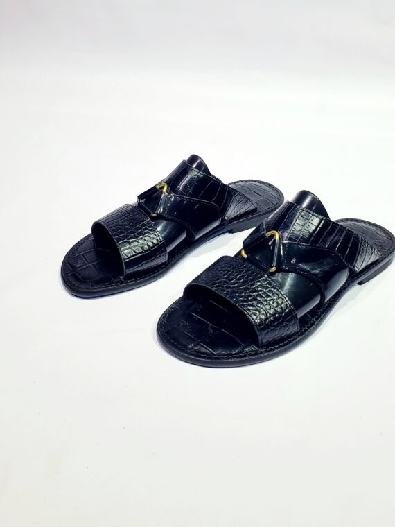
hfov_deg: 53.1
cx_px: 198
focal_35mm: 26
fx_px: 396
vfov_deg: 67.3
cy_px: 264
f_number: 2.4
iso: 50
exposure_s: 1/115
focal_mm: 4.3
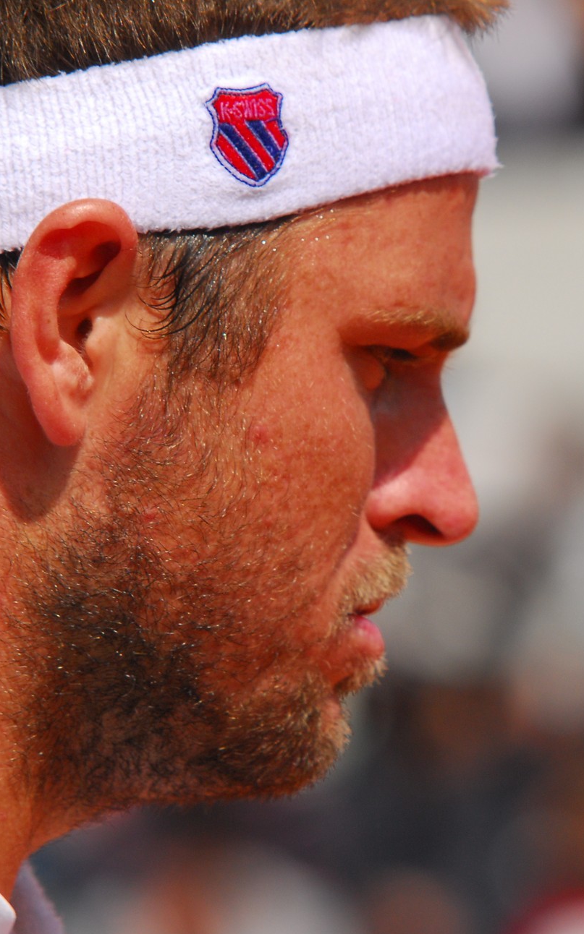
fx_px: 9350
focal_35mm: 367
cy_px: 468
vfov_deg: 5.7
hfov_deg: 3.6
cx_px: 373
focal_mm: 160
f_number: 5.6
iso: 320
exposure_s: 1/2000
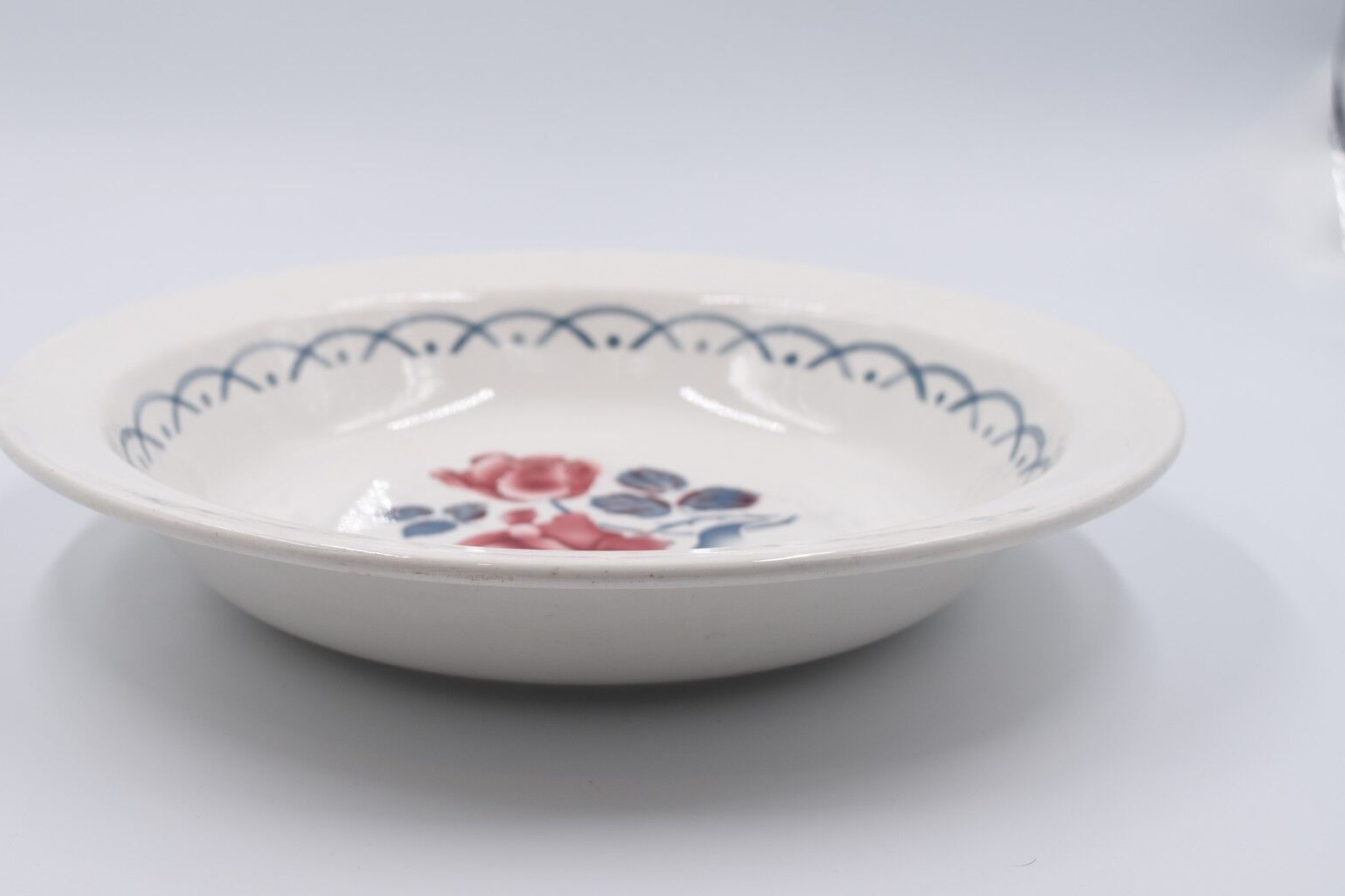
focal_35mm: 51
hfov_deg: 39.1
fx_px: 1890
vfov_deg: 26.7
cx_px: 596
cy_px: 500
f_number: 5.6
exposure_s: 1/200
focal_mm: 29
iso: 200
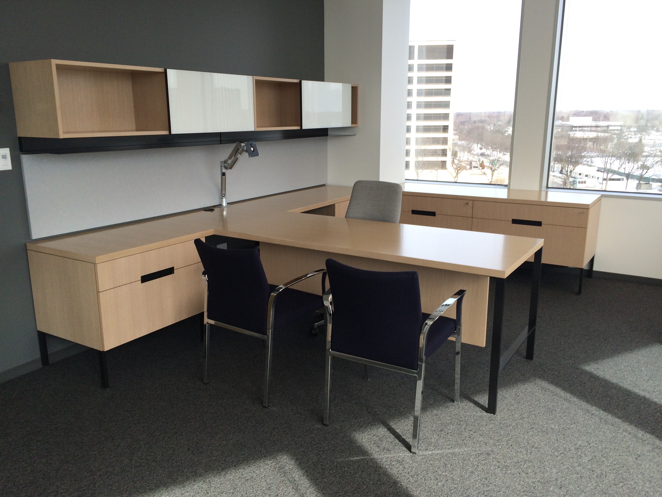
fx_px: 555
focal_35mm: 29
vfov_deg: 48.2
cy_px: 248
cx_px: 331
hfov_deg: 61.7
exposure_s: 1/120
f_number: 2.2
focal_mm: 4.15
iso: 50
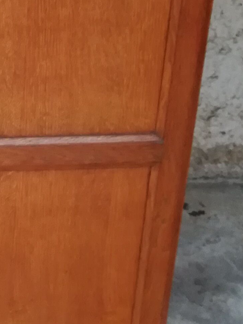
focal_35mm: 107
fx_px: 1002
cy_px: 43
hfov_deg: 13.0
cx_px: -141
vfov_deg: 18.1
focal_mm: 3.83
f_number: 2.2
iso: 250
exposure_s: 1/33.3
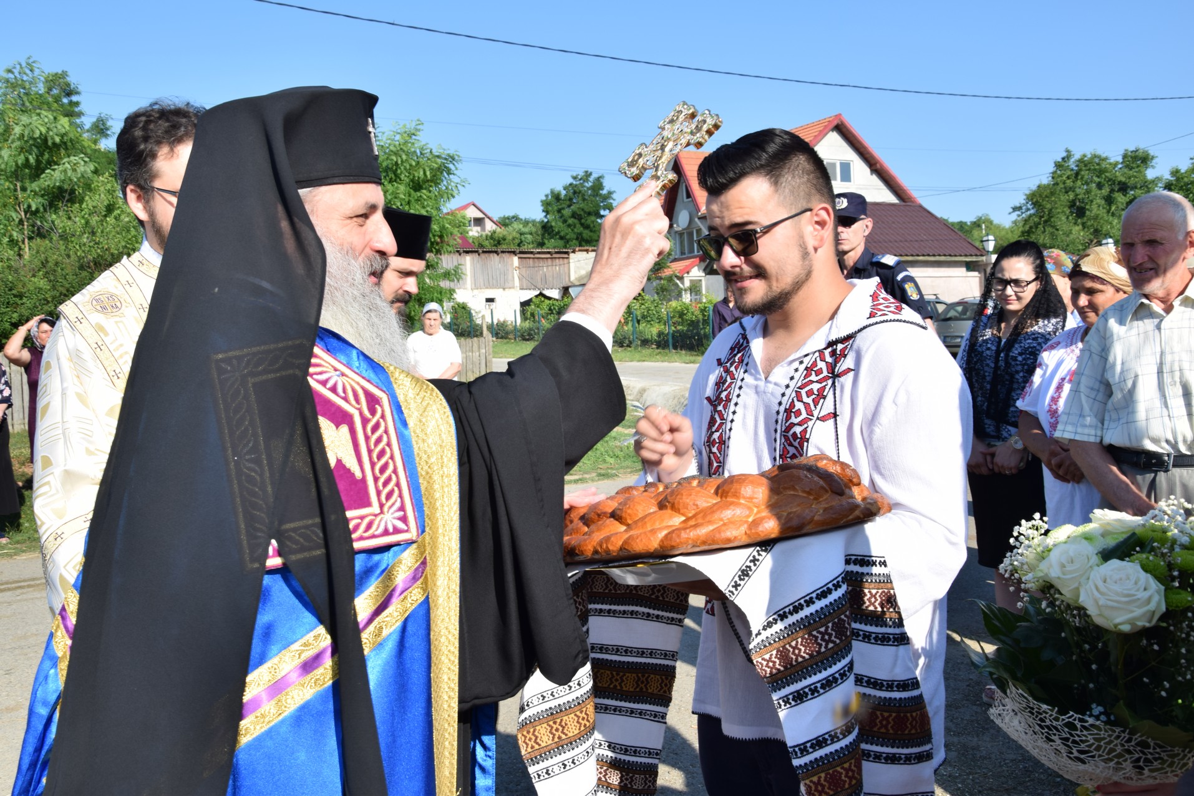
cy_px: 398
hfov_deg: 53.1
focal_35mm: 36
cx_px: 597
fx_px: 1194
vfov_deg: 36.9
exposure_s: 1/125
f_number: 9
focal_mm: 24
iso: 100
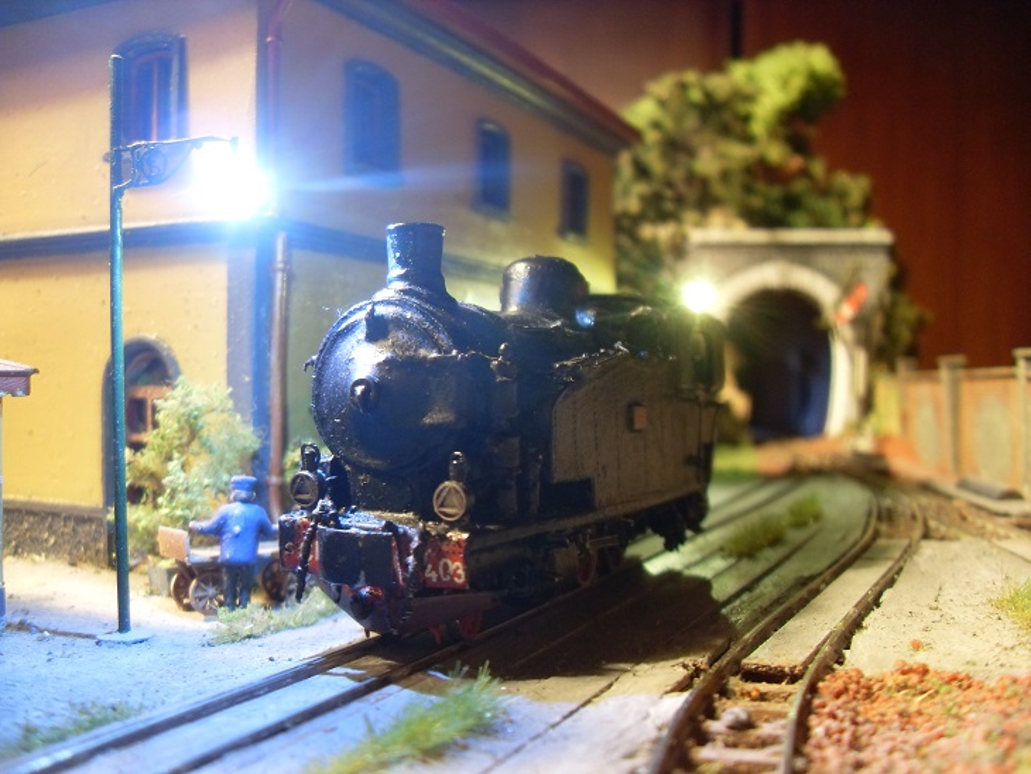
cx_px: 516
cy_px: 387
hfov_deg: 53.9
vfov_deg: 41.8
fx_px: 1013
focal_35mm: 34
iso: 200
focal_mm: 6.3
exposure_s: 1/4
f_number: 2.8
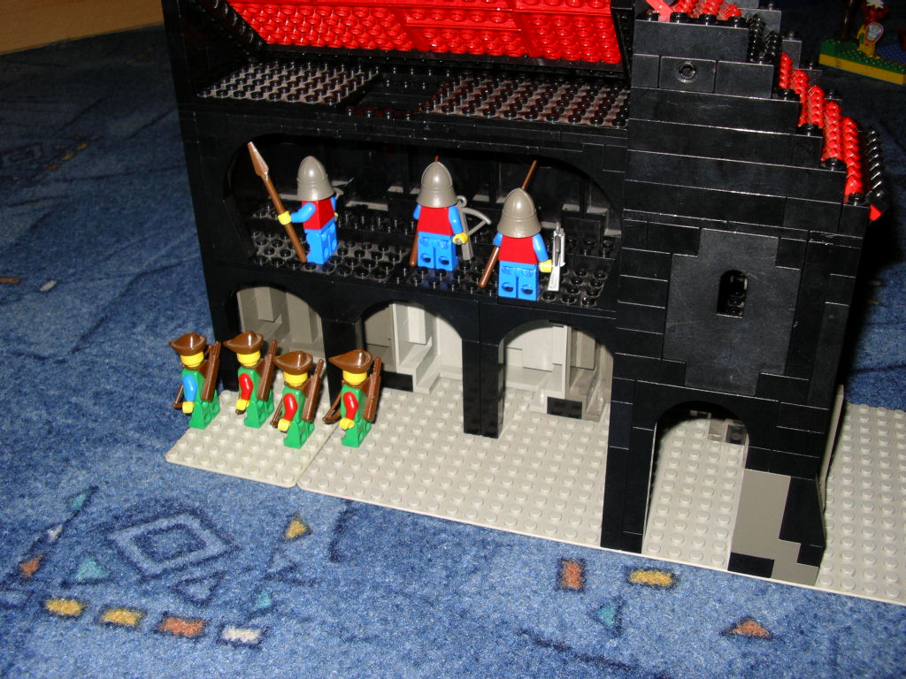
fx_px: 995
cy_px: 340
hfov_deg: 49.0
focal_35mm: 38
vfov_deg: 37.7
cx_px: 453
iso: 50
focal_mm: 5.8
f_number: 4.1
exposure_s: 1/60
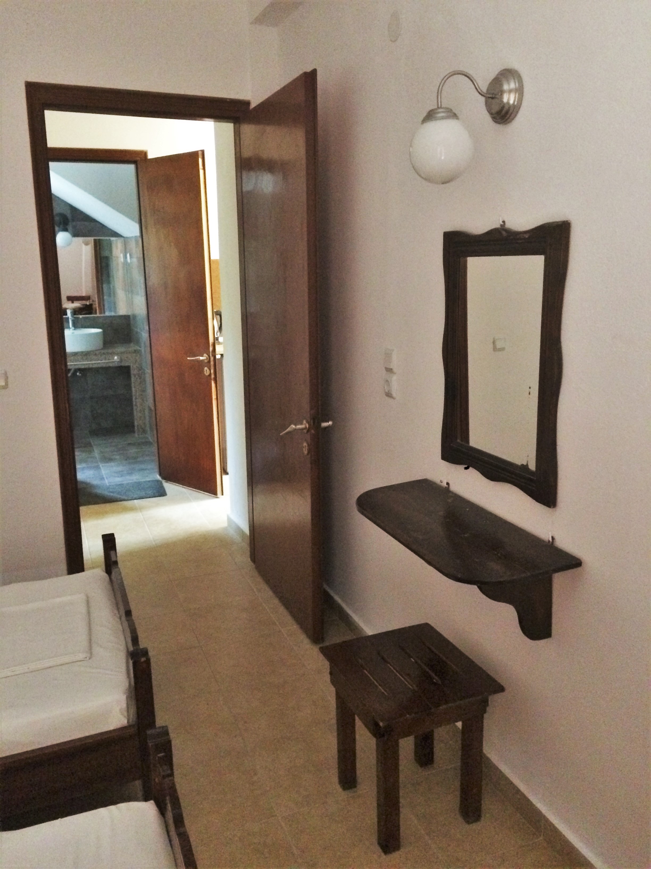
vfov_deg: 61.7
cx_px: 326
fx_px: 727
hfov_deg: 48.2
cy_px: 434
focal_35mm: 29
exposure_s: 1/17
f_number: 2.2
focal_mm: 4.15
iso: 640
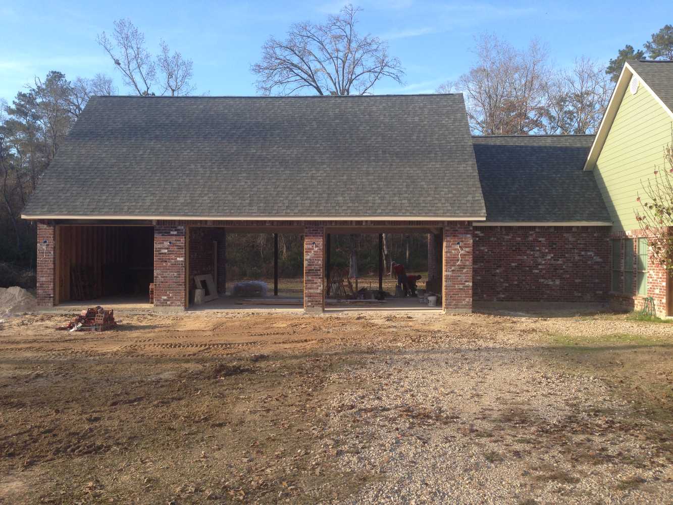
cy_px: 252
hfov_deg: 55.3
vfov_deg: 43.0
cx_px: 336
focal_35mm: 33
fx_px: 642
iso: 50
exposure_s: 1/420
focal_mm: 4.12
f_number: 2.4
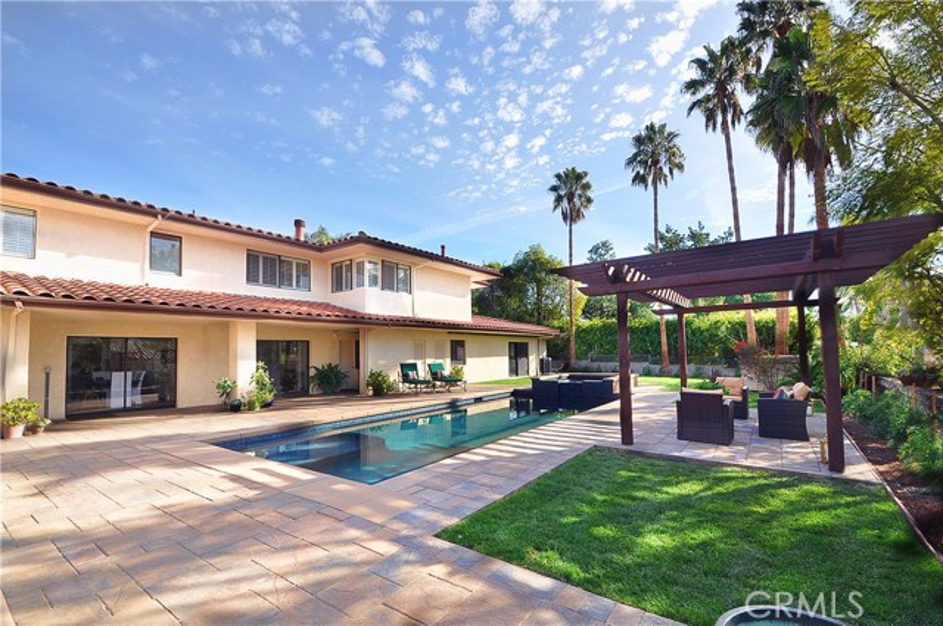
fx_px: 392
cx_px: 472
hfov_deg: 100.5
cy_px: 313
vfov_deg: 77.2
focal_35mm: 15
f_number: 11
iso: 280
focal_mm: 10
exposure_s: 1/160
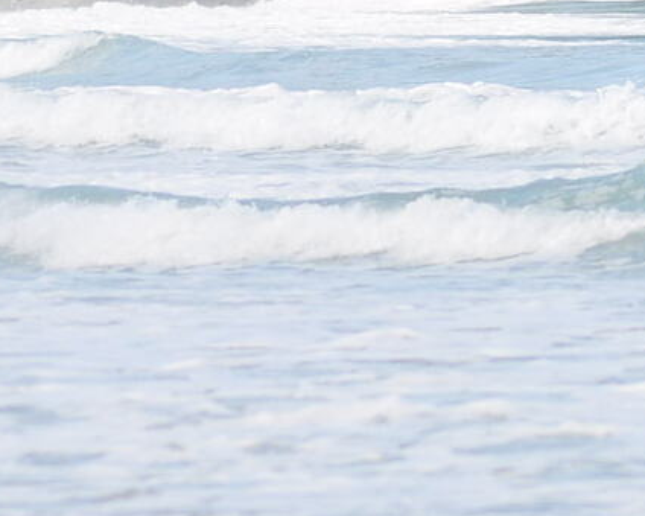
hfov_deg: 2.0
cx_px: 1057
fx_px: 18756
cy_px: 14
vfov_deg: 1.6
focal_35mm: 983
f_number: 7.1
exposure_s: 1/400
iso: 320
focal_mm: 185
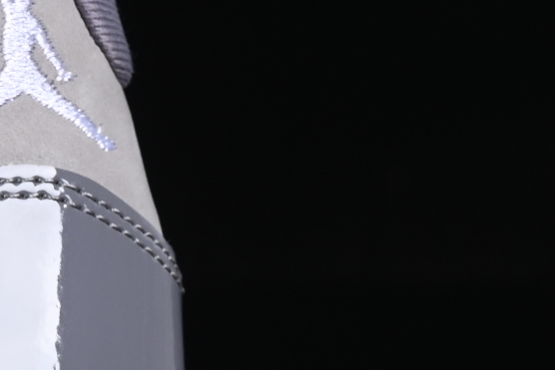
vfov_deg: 3.7
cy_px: 282
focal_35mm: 375
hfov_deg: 5.3
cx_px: -790
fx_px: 5779
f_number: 7.1
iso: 160
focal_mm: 50
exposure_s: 1/80
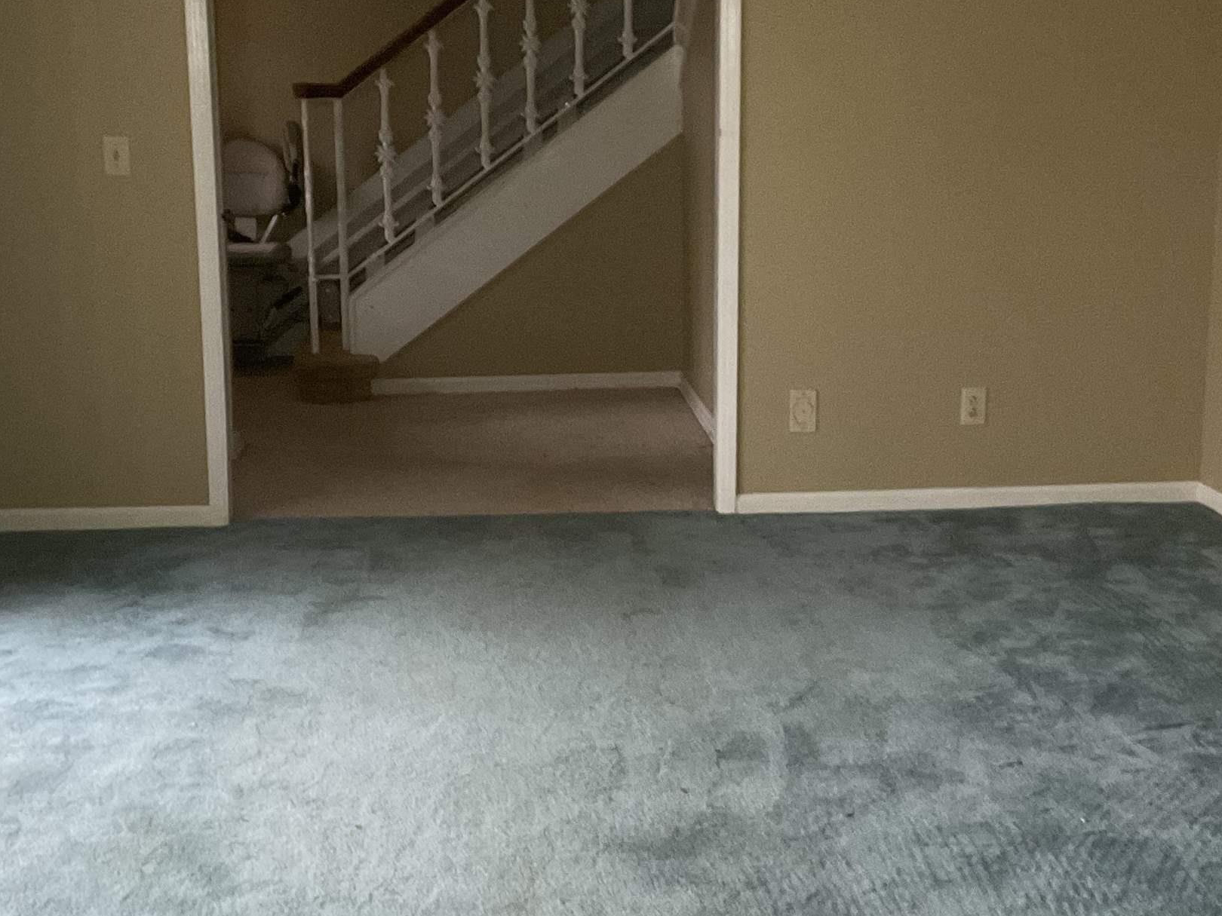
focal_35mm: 55
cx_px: 615
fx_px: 1942
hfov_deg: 34.9
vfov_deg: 26.6
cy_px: 426
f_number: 1.8
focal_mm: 3
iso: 200
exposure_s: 1/60
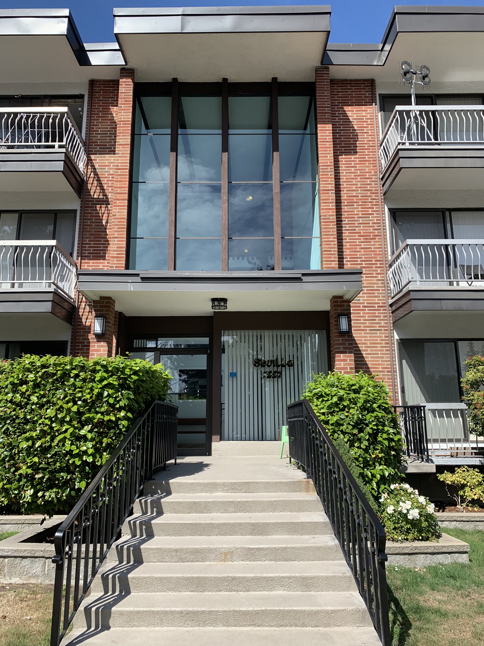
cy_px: 323
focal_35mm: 26
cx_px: 242
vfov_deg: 67.3
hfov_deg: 53.1
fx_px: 485
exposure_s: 1/1536
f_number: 1.8
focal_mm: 4.25
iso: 25
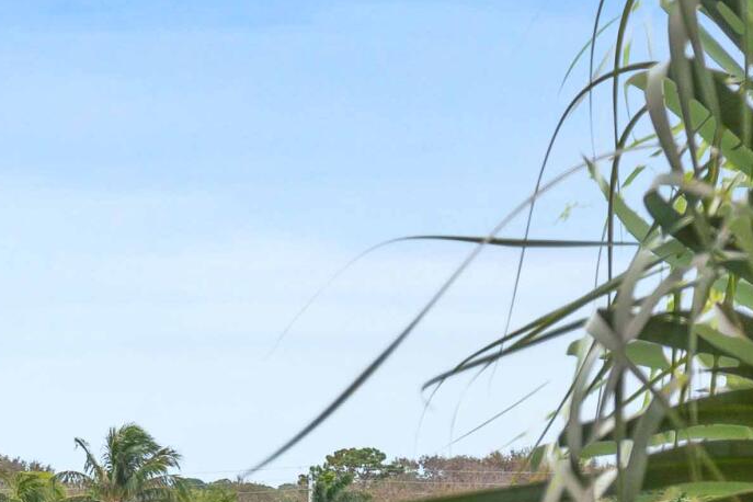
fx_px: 4748
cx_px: -36
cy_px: 603
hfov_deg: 9.0
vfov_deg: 6.0
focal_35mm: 227
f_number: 5.6
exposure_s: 1/60
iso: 100
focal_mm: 35
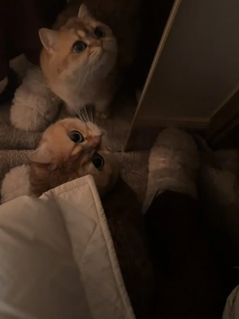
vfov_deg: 43.1
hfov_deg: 34.0
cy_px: 71
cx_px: 76
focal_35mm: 42
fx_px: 387
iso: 6400
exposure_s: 1/15
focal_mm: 6.76
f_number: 1.78
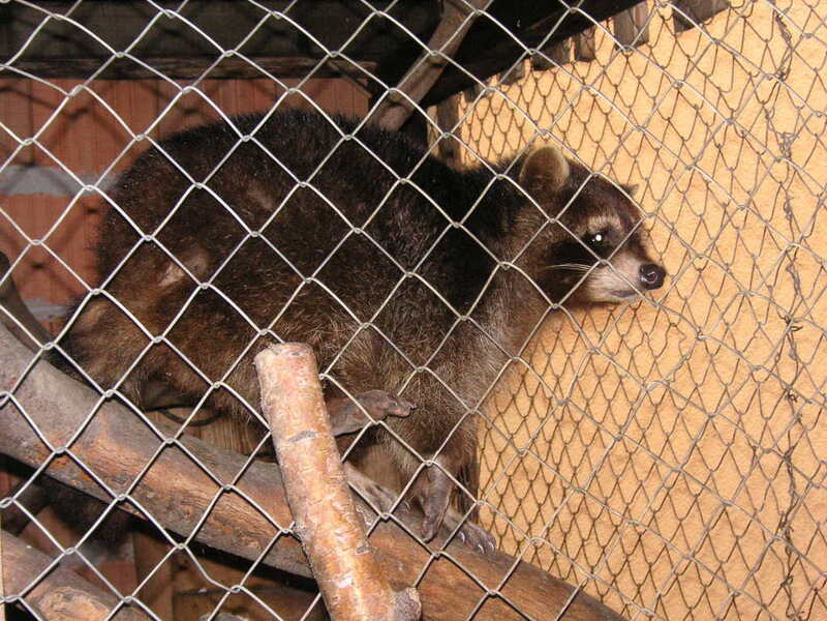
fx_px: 1457
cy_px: 310
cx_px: 414
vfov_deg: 24.0
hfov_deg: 31.7
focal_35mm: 61
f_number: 3.9
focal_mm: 10.2
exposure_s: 1/60
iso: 160
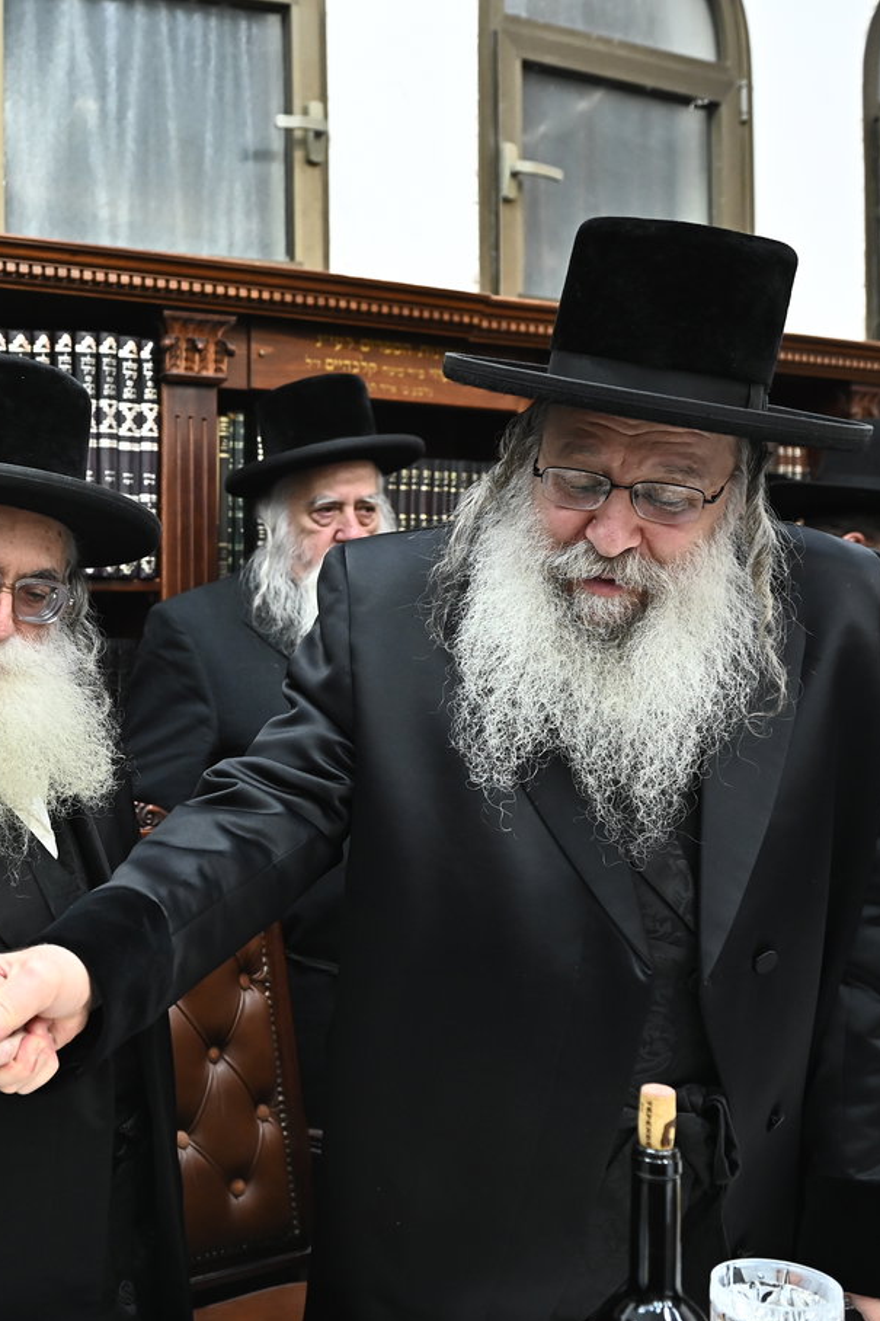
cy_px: 667
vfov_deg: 51.9
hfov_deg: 34.2
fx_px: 1357
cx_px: 113
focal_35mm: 37
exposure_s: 1/200
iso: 2000
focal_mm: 24
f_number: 3.5
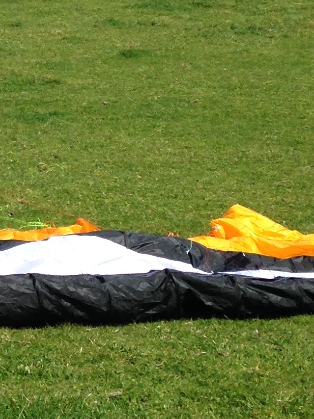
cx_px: -234
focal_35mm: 131
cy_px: 58
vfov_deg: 14.9
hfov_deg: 10.7
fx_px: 1584
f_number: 2.4
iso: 50
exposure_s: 1/1808
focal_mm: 4.12
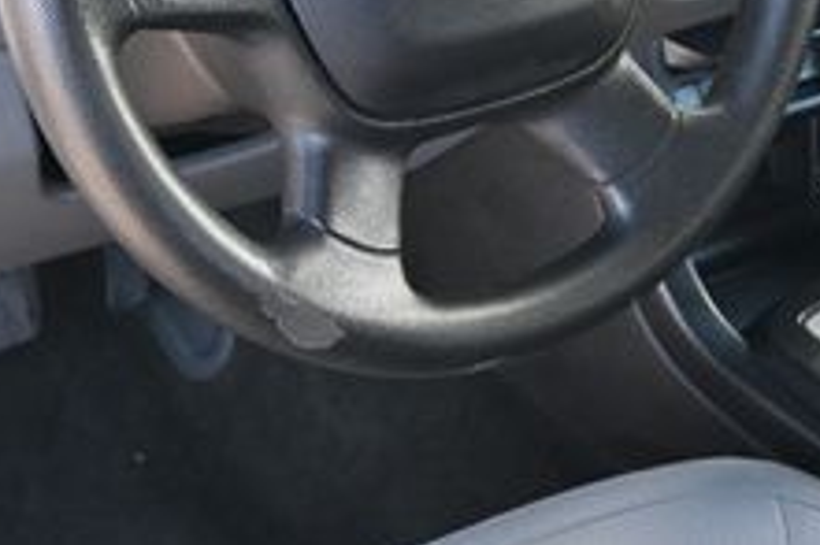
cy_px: 48
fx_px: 1980
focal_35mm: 87
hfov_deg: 23.4
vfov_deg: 15.5
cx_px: 475
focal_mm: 20
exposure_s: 1/125
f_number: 3.8
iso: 450
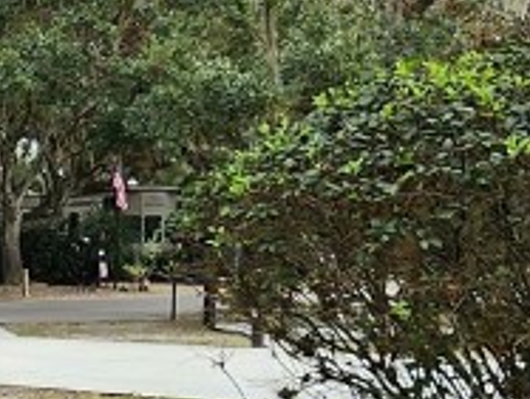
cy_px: 345
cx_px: -232
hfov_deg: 22.9
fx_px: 1089
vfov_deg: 20.4
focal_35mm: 71
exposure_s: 1/485
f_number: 2.2
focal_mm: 2.2
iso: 50
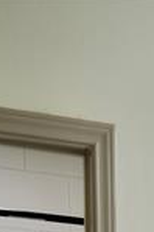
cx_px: 283
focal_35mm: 124
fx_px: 797
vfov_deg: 12.3
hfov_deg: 10.3
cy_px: 593
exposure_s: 1/30
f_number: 4
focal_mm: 24
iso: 100
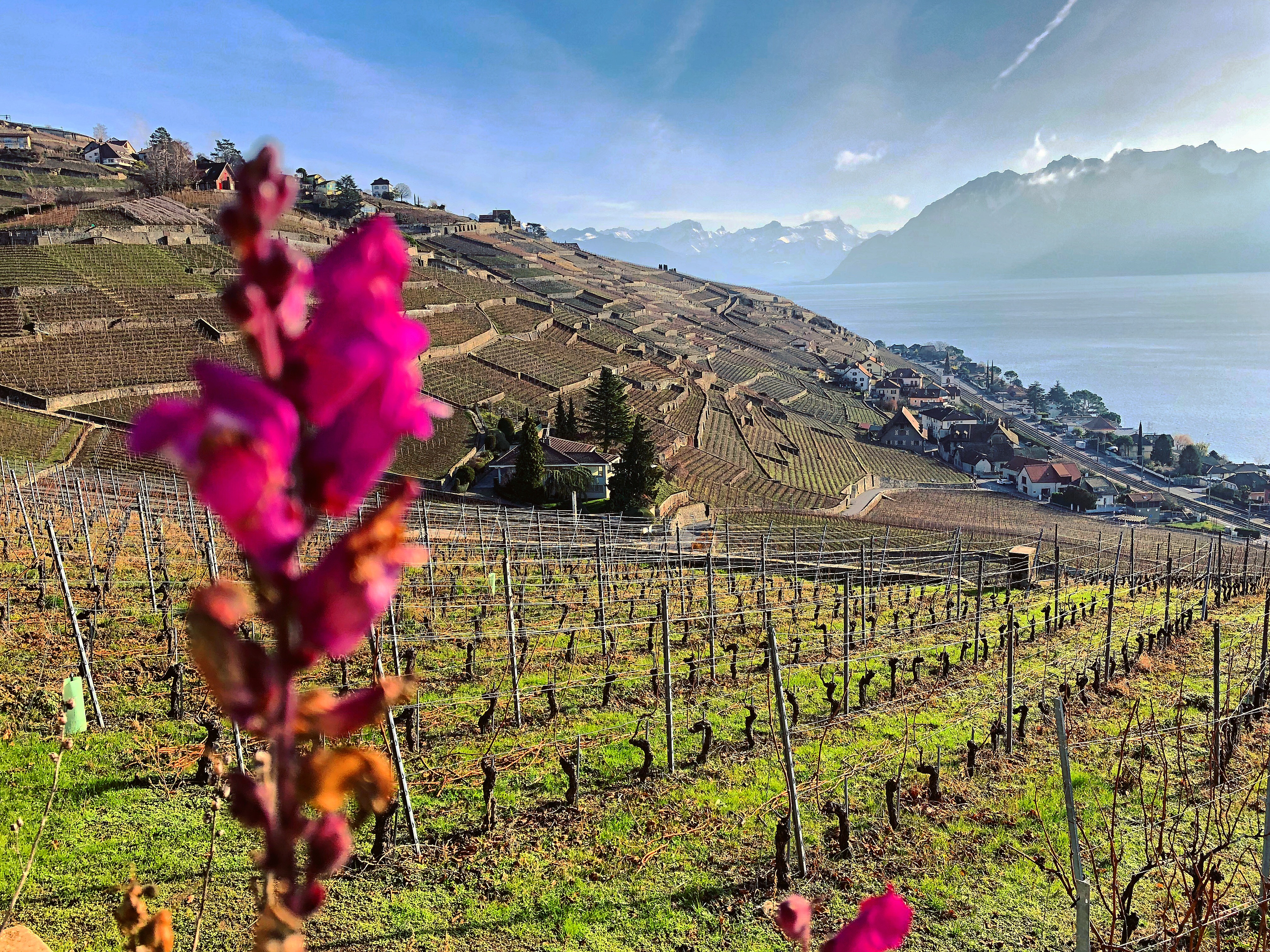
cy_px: 476
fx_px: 1027
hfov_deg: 63.4
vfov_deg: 49.7
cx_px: 635
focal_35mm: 28
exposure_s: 1/1412
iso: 20
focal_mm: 3.99
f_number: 1.8
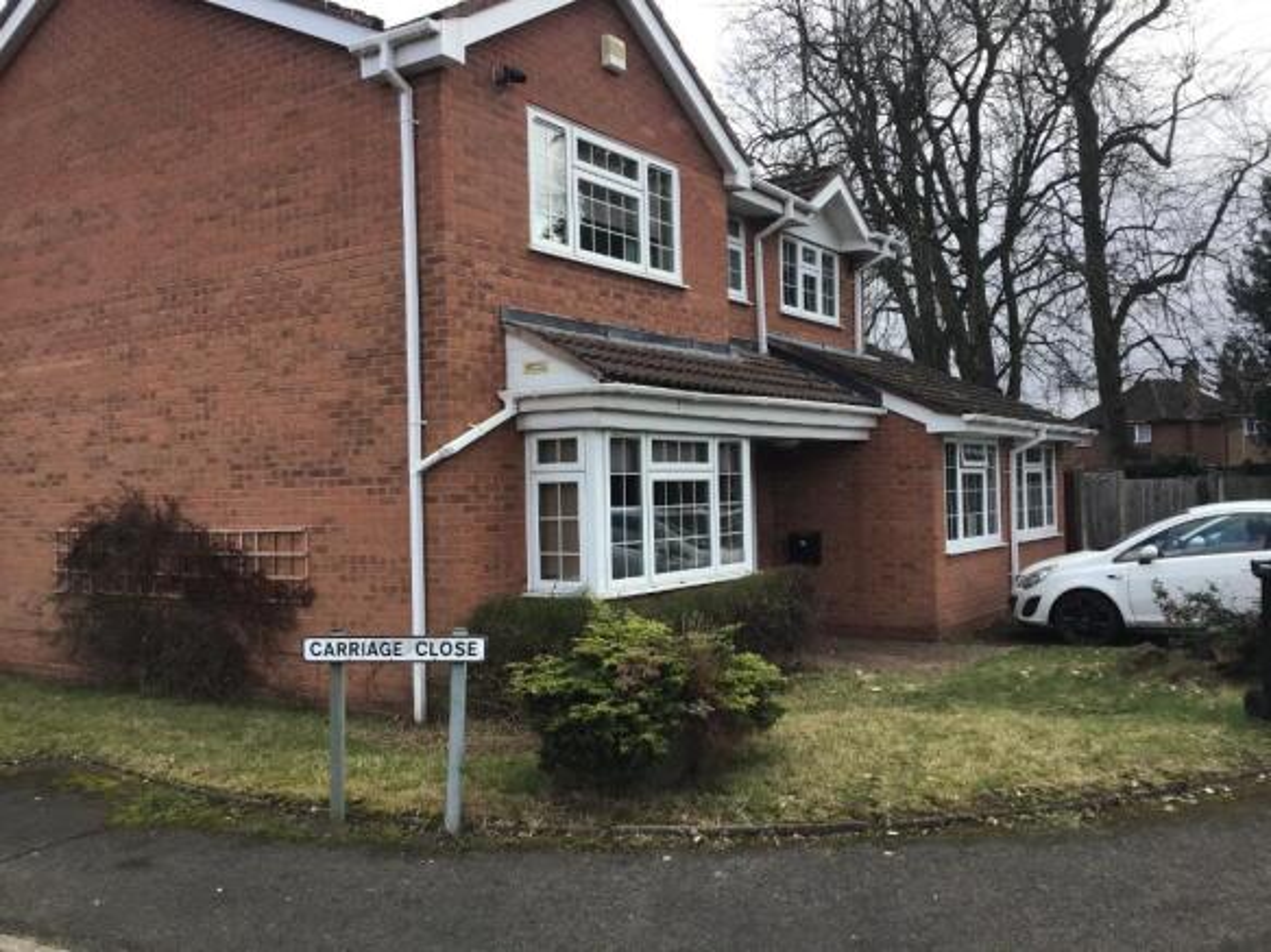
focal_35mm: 31
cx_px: 636
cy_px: 476
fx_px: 1138
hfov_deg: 58.4
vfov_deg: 45.4
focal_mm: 3.3
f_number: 2.4
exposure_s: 1/347
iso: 25
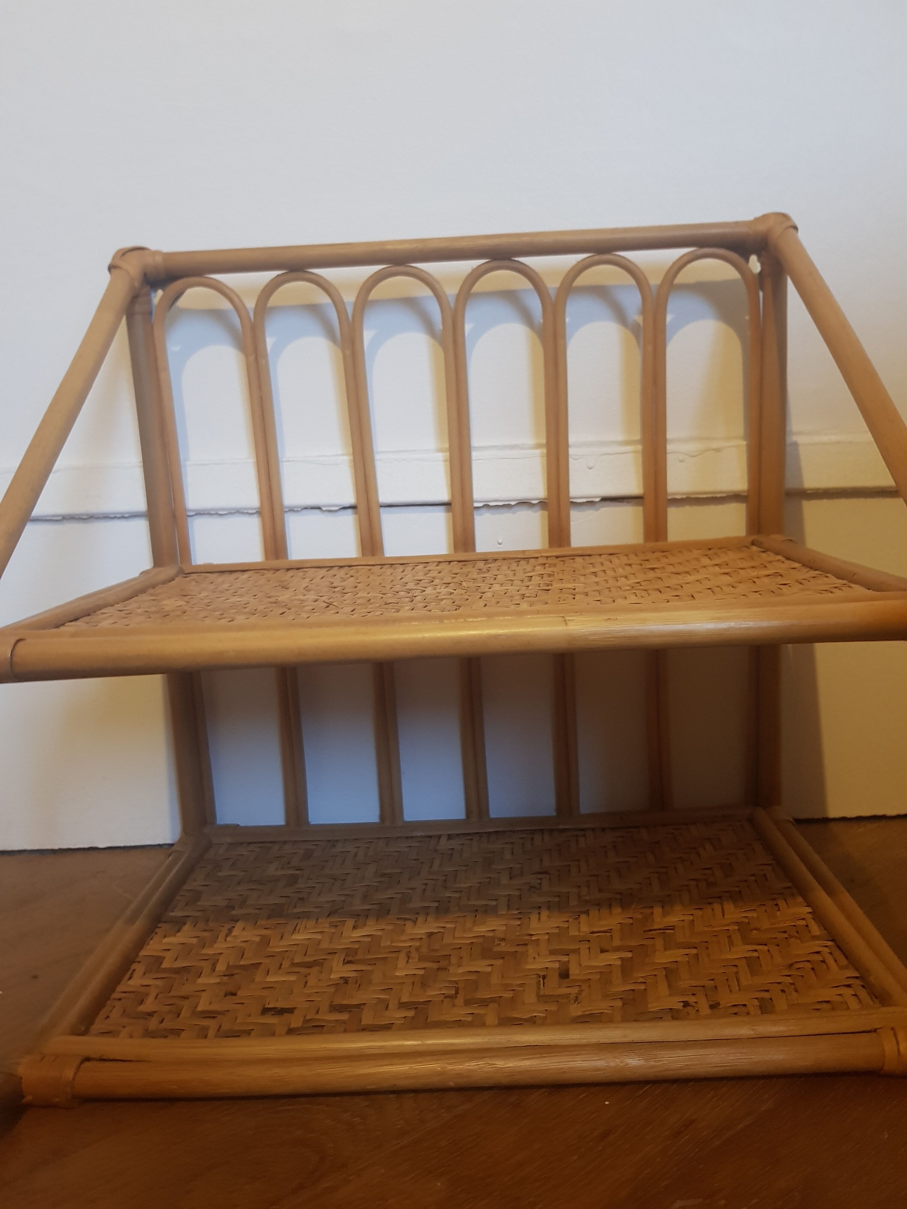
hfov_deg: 53.1
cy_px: 604
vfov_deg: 67.3
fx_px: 908
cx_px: 454
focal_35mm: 26
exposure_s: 1/10
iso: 200
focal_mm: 4.2
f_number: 1.7
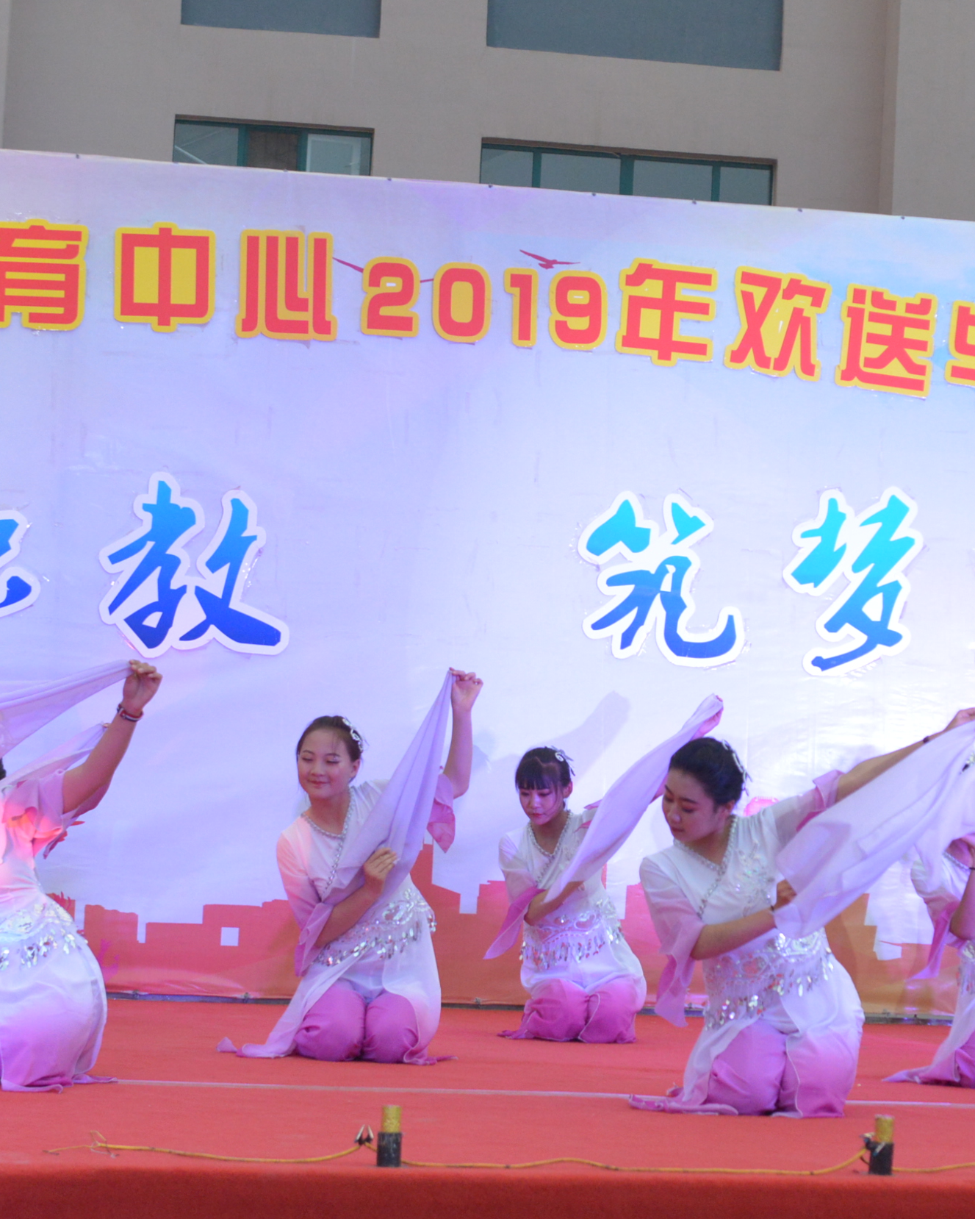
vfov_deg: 19.2
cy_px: 521
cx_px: 678
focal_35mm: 100
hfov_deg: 15.4
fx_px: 3606
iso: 3200
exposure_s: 1/200
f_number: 4.5
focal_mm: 48
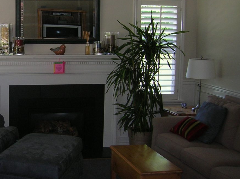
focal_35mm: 62
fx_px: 429
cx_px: 22
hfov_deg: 29.9
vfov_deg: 23.6
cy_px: 77
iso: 50
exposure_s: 1/30
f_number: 2.9
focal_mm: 5.7
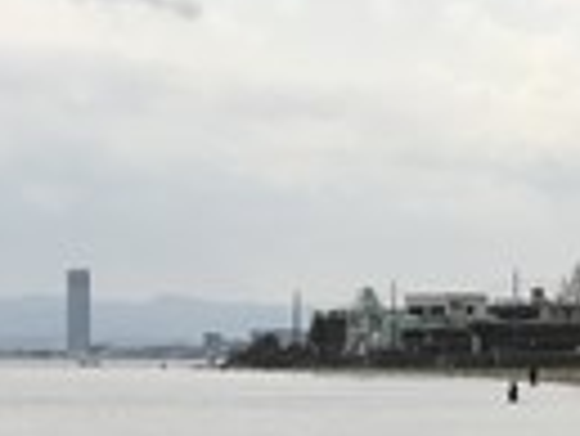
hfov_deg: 15.0
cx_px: 508
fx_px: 2180
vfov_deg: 11.3
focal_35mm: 130
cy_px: 423
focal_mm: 3.99
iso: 20
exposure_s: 1/4000
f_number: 1.8
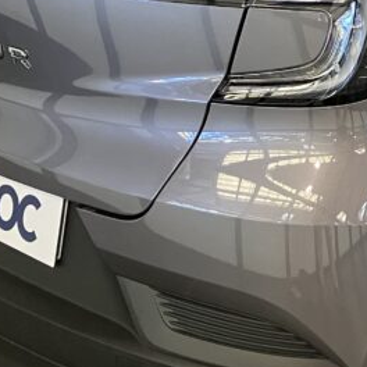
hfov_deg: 16.9
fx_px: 1152
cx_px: 494
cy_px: 76
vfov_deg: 18.0
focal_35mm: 96
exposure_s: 1/50
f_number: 1.8
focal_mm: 3.99
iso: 250
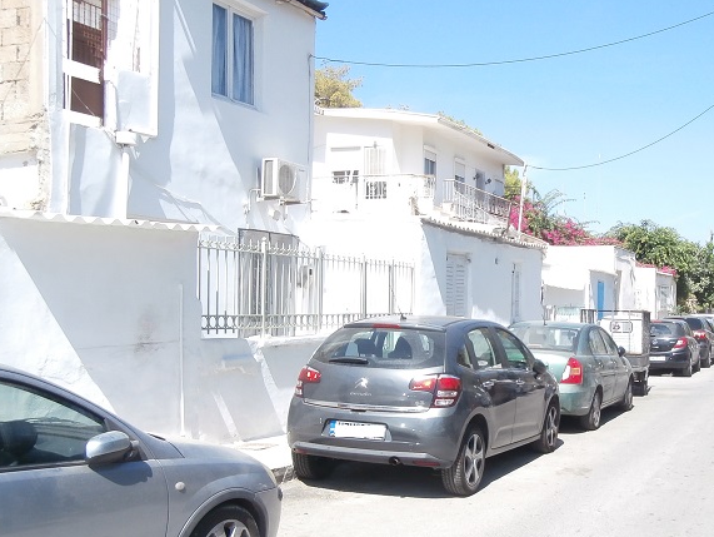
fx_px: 867
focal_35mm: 42
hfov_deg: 43.7
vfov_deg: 34.4
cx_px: 508
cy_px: 272
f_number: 3
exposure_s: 1/640
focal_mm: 4.2
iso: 100
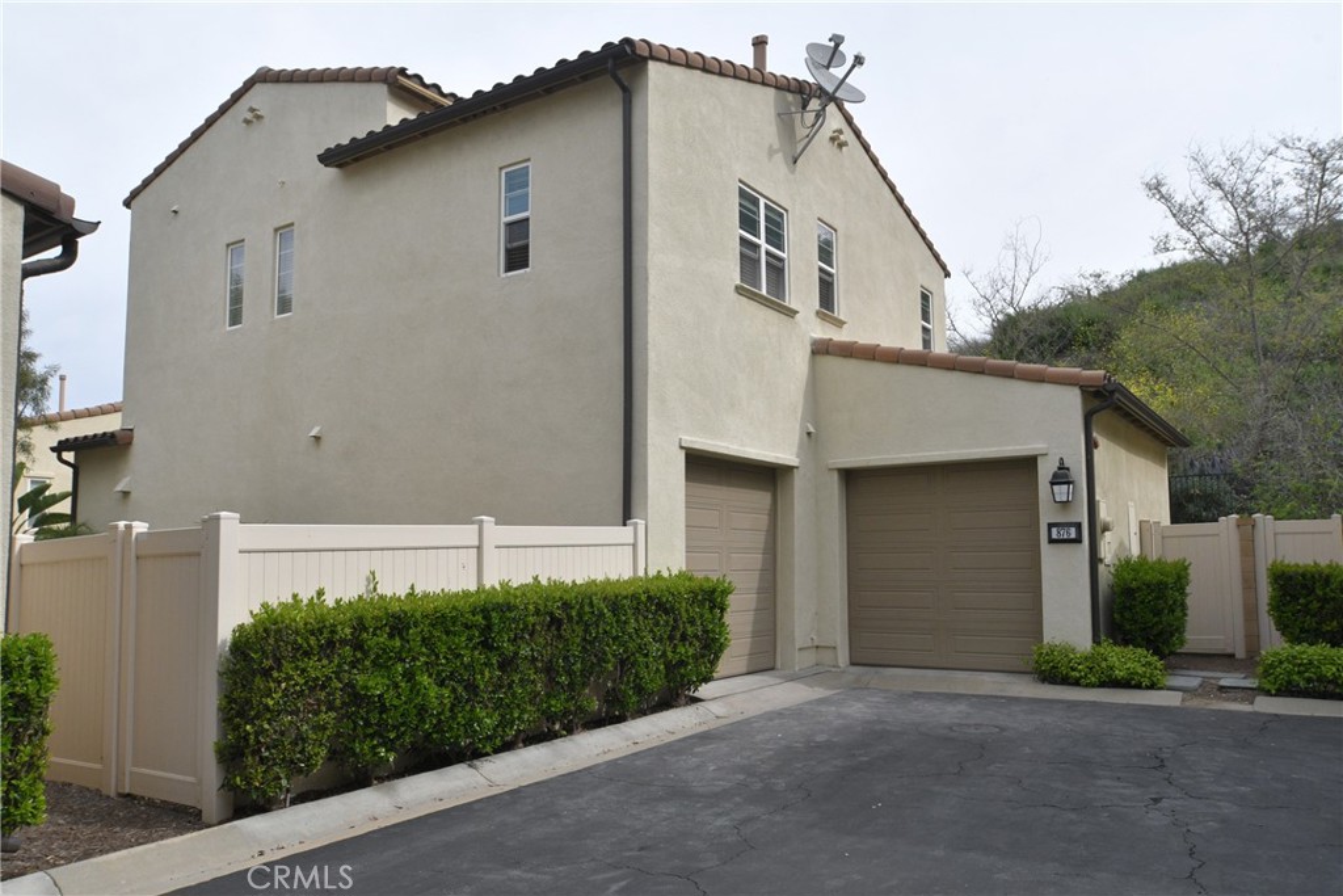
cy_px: 448
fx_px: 1007
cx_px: 672
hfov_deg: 67.4
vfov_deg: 47.9
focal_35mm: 27
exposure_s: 1/640
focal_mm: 18
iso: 800
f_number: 13
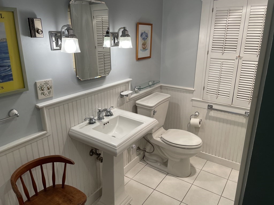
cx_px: 137
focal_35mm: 26
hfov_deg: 67.3
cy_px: 102
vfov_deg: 53.1
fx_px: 206
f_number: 1.6
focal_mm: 4.2
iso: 50
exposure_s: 1/120
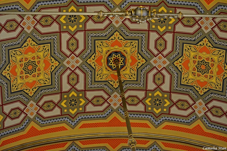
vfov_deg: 16.5
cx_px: 114
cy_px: 76
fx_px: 519
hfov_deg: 24.7
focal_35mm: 82
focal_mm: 55
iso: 1100
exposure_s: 1/30
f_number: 4.5
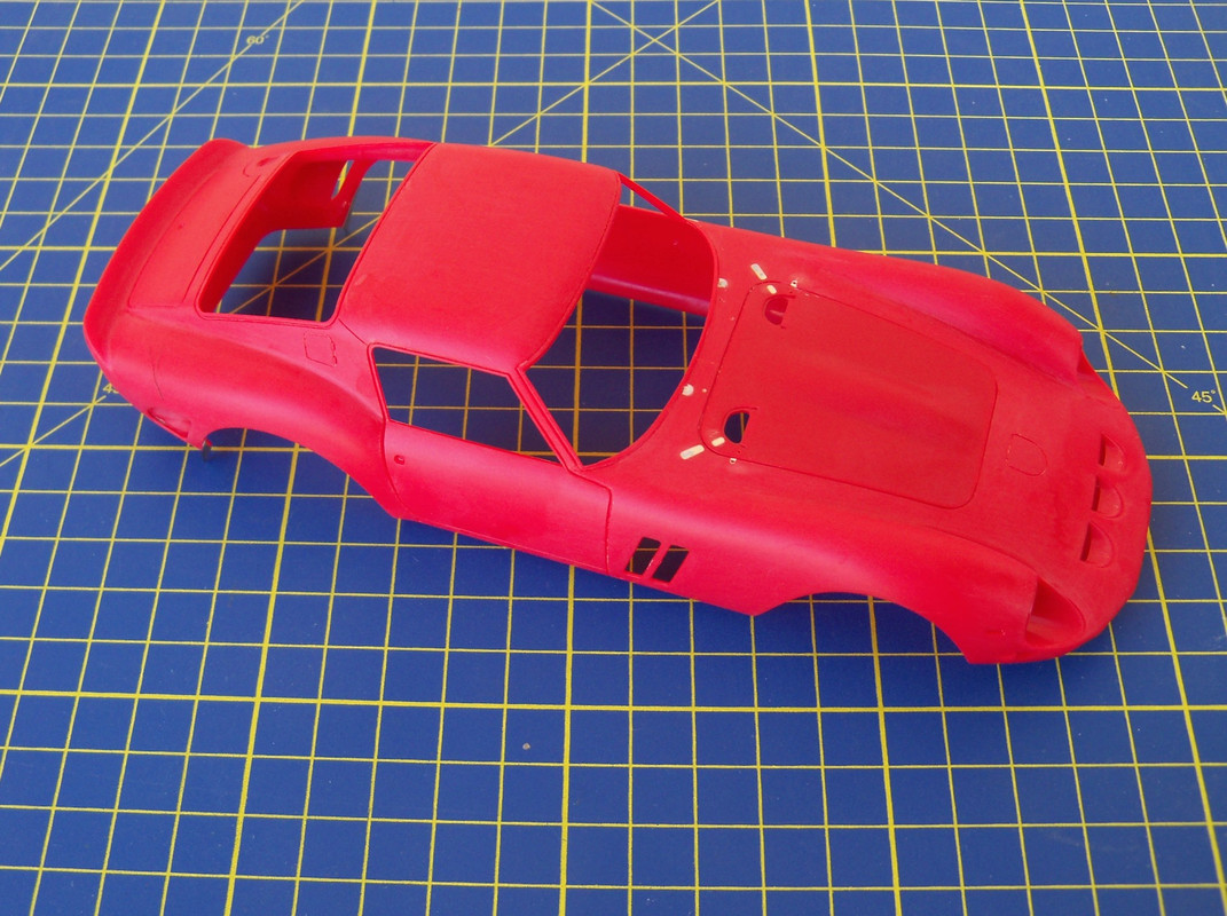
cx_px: 614
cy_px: 458
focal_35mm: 42
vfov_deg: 34.3
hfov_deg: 44.9
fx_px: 1487
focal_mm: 7.5
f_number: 3.7
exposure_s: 1/40
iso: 80
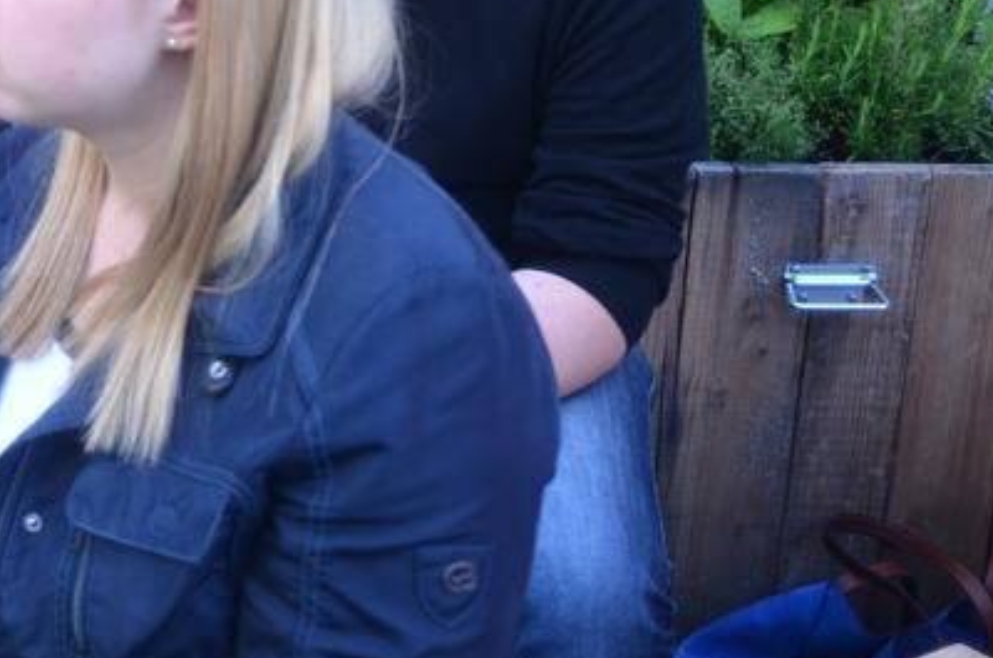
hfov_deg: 24.5
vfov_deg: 17.6
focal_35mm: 75
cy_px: -12
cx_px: -194
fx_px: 2065
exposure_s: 1/80
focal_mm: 20
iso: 800
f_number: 2.8
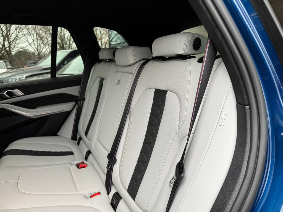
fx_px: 196
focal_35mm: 24
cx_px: 142
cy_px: 106
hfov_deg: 71.6
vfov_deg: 56.8
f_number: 1.78
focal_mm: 6.76
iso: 160
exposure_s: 1/62
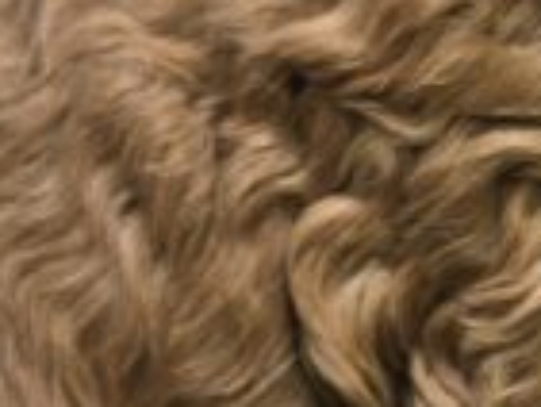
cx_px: 476
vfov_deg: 8.9
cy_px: 119
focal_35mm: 167
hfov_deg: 11.8
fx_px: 2612
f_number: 1.7
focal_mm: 6.3
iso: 25
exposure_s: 1/50.6
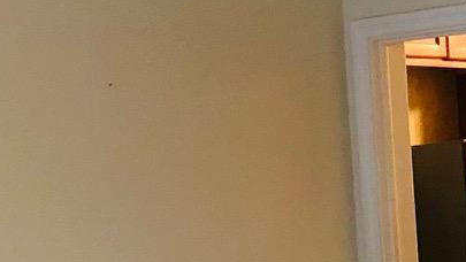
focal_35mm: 152
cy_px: 462
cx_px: 543
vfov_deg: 7.7
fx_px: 1879
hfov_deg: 13.8
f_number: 1.8
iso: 100
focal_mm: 3.99
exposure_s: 1/10
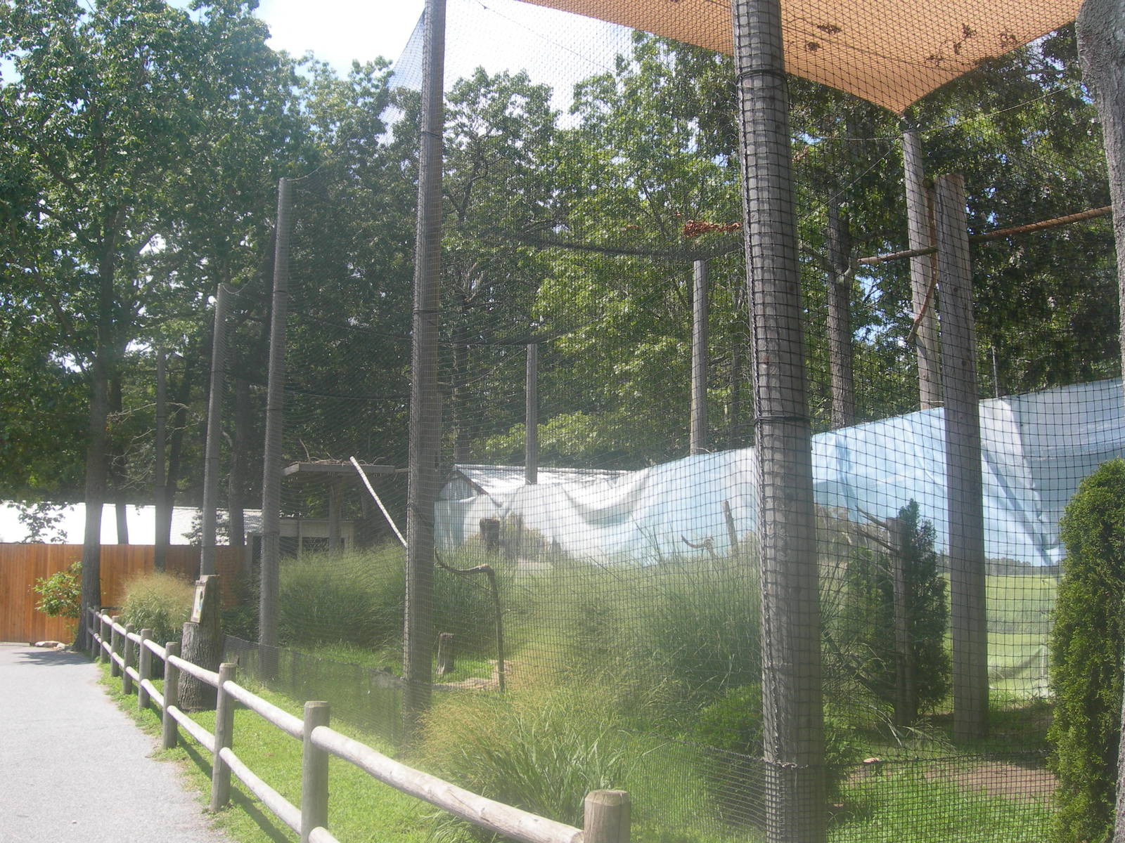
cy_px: 422
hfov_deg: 49.0
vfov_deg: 37.7
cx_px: 562
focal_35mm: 38
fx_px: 1235
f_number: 4.8
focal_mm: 7.8
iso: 50
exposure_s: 1/208
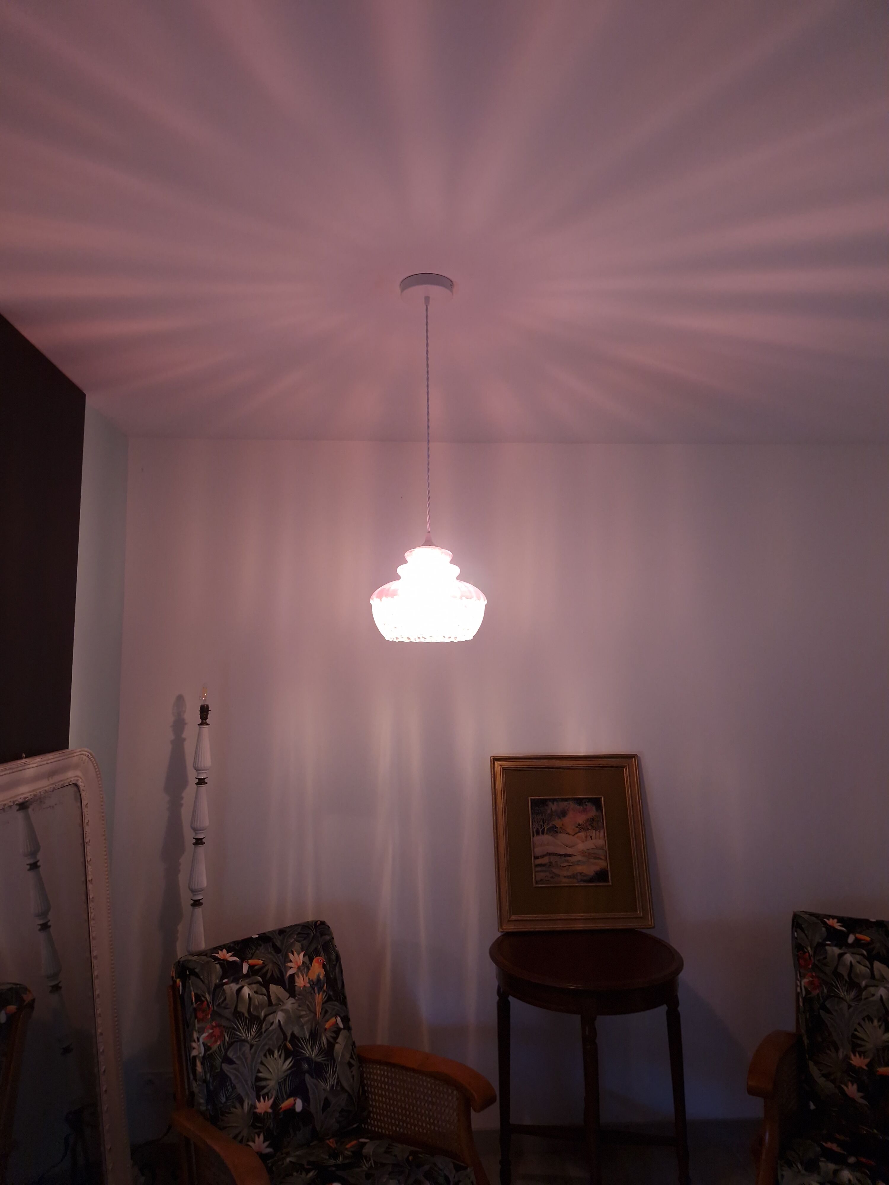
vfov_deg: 73.9
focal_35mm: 23
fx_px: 788
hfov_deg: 58.9
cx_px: 444
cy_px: 592
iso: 200
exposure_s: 1/50
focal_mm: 5.4
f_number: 1.8
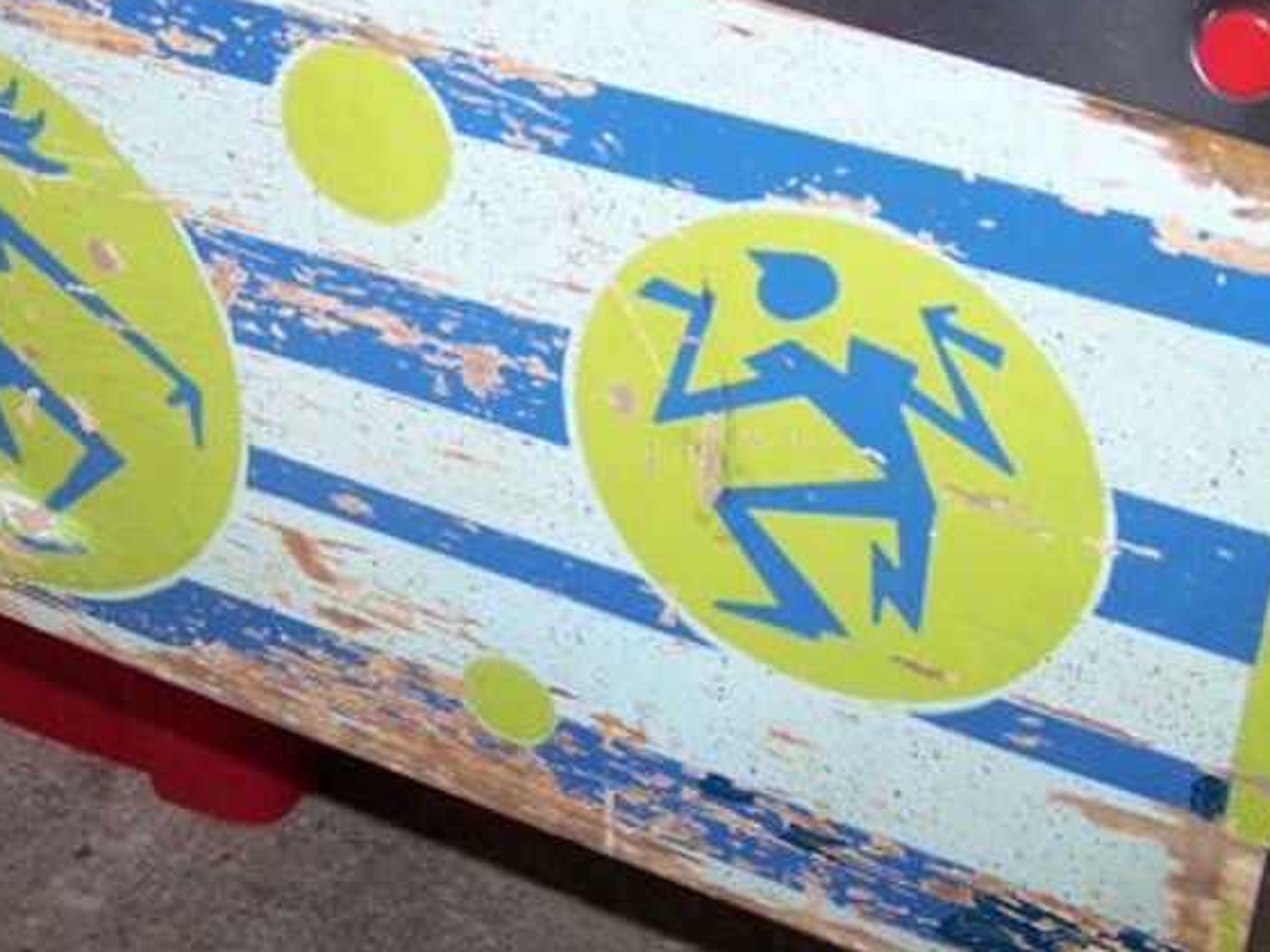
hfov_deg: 28.2
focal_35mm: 68
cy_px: 389
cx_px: 327
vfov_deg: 21.6
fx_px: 2494
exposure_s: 1/50
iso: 80
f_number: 2.8
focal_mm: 6.3
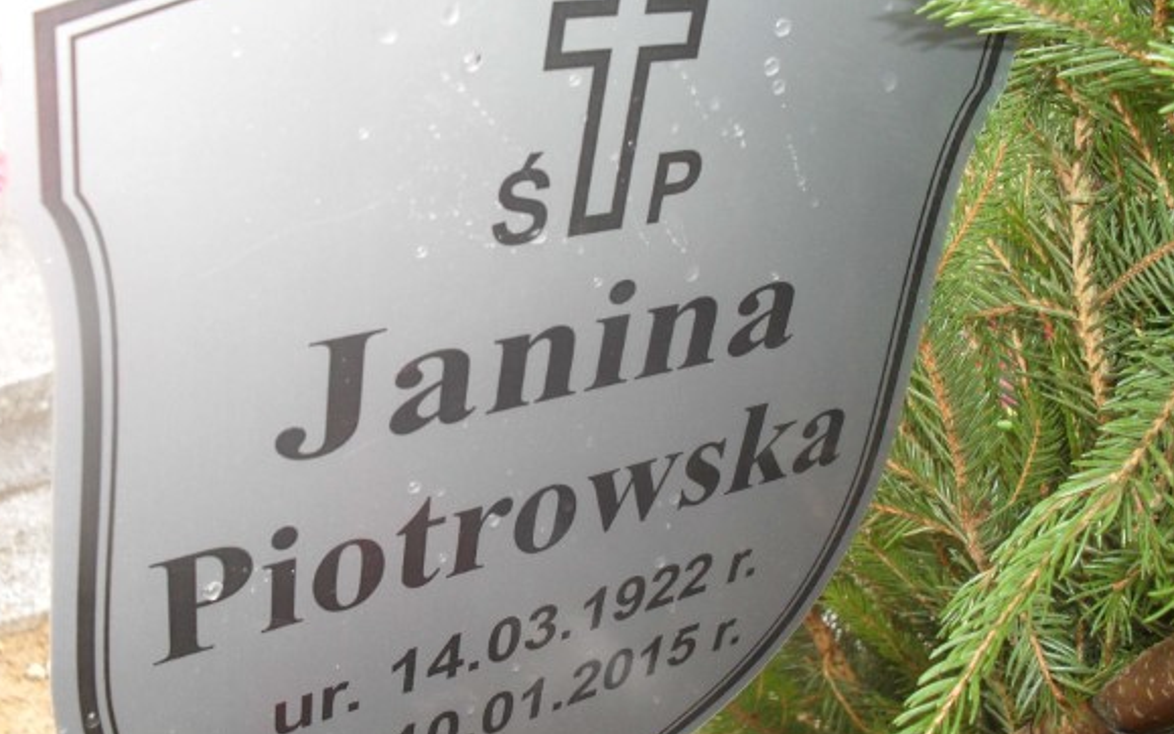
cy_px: 371
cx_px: 586
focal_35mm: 41
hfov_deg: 48.2
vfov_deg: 31.3
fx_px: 1312
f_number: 3.2
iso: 200
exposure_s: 1/45
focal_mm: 6.3
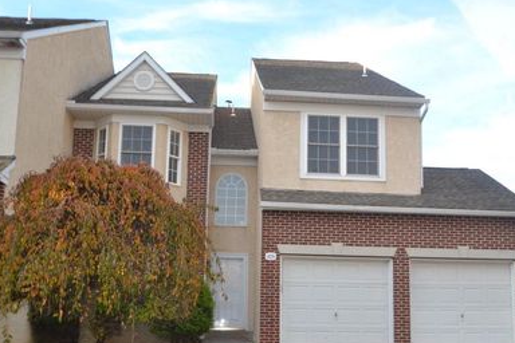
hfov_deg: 45.4
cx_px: 276
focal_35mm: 43
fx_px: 615
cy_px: 219
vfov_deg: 31.0
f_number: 4.5
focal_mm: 22
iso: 140
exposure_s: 1/125
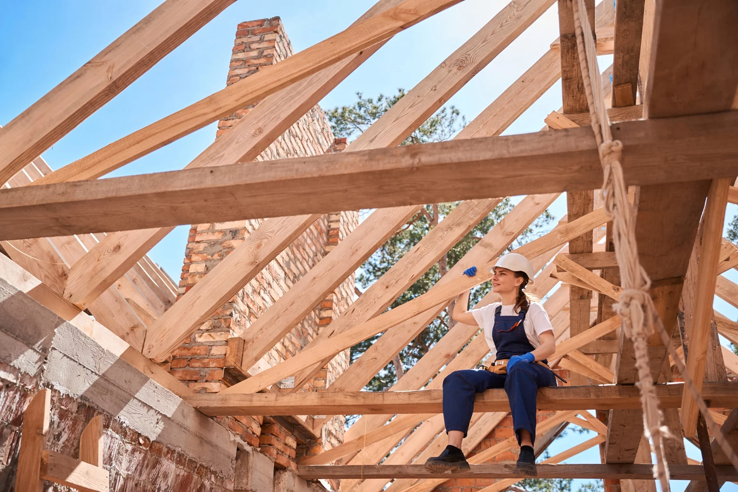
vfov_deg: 37.9
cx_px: 369
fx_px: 717
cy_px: 246
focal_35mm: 35
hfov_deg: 54.4
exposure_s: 1/1000
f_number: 3.2
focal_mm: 35
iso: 200
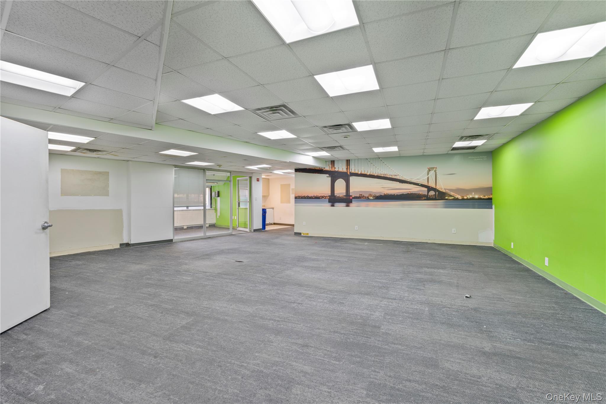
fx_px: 236
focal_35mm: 14
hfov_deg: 104.3
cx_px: 303
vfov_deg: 81.2
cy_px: 202
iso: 100
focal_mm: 14
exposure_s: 2.5
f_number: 8
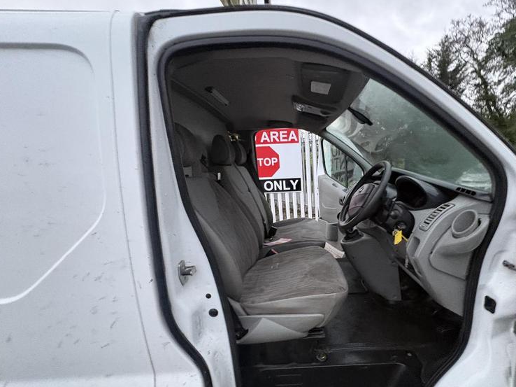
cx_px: 308
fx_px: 253
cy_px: 220
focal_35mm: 17
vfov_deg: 74.3
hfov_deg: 89.9
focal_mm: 2.22
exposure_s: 1/60
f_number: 2.2
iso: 640
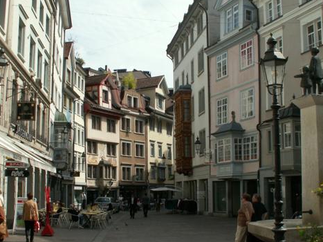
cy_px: 126
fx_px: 448
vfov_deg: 30.2
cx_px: 161
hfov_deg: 39.7
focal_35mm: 48
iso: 50
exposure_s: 1/200
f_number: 6.3
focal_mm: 5.86
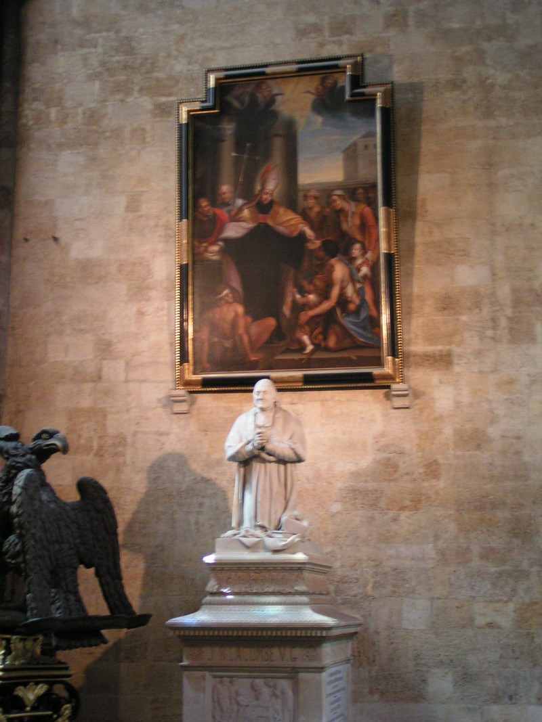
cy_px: 361
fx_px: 1128
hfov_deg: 27.0
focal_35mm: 54
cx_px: 271
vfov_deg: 35.5
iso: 200
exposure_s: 1/6
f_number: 3.2
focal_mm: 8.3
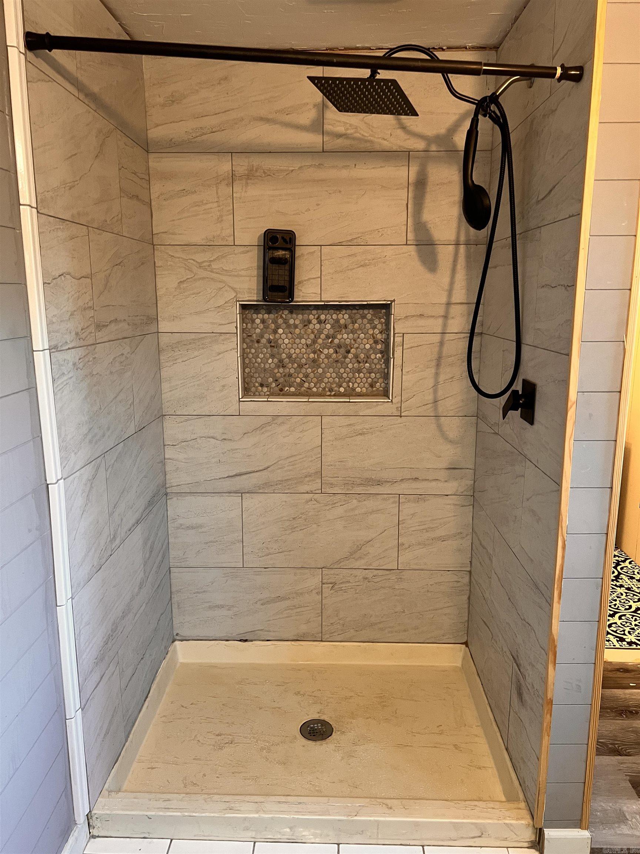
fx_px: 641
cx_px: 320
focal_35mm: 26
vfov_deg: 67.3
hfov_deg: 53.1
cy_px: 427
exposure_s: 1/60
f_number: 1.5
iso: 250
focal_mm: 5.7
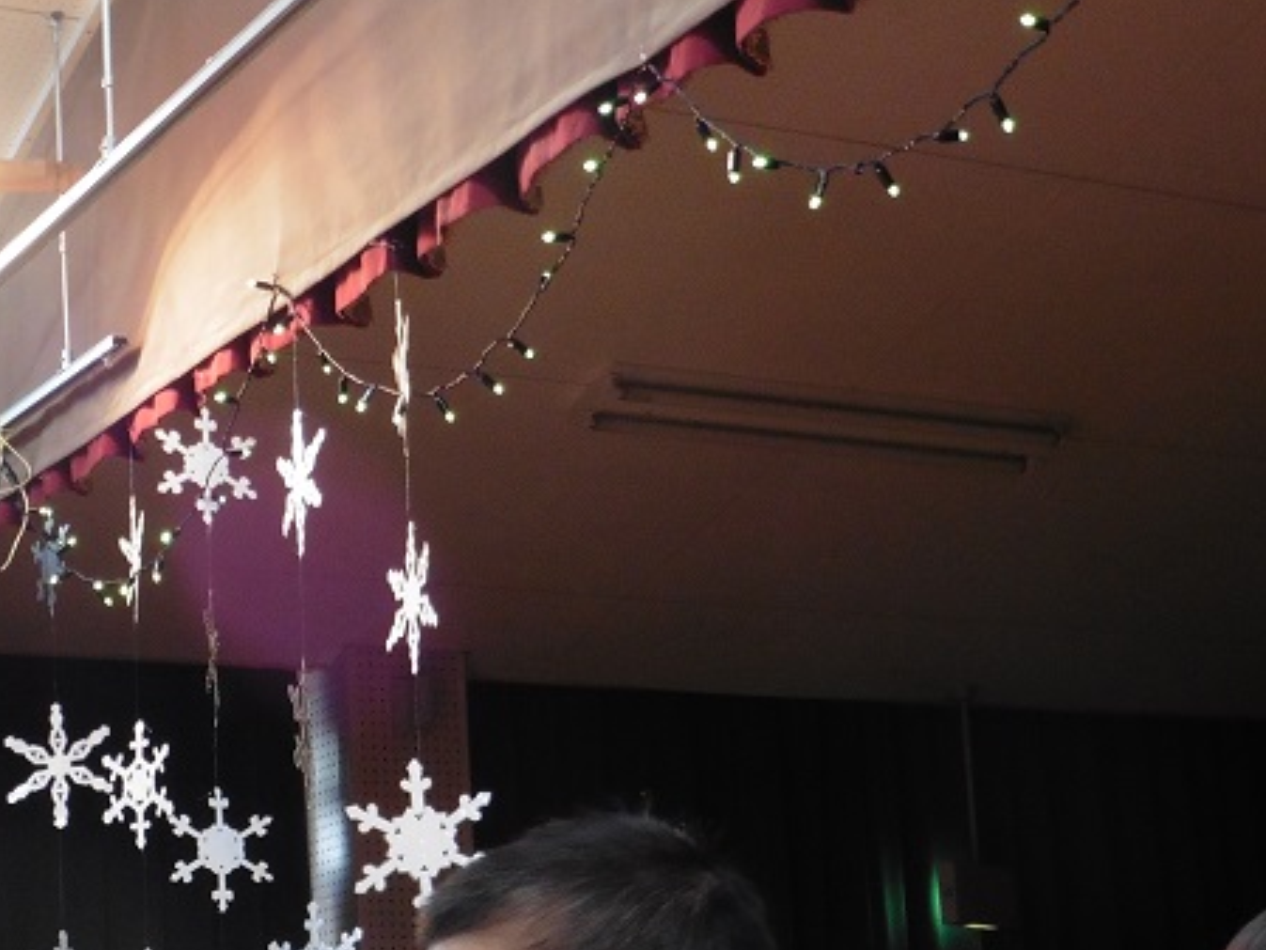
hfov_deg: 24.1
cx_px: 316
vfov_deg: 18.0
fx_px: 2927
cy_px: 956
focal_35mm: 80
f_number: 3.9
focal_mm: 6.9
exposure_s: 1/40
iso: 400
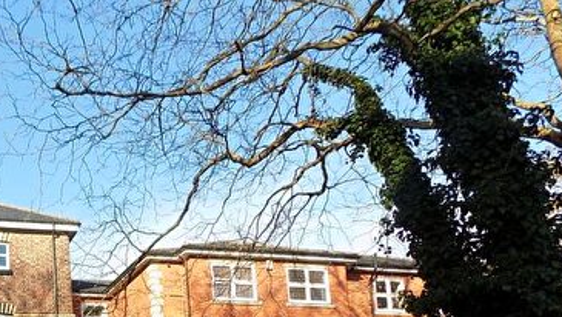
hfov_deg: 39.5
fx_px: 716
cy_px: 402
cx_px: 49
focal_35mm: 48
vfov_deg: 22.5
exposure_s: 1/400
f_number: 3.1
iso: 80
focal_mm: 4
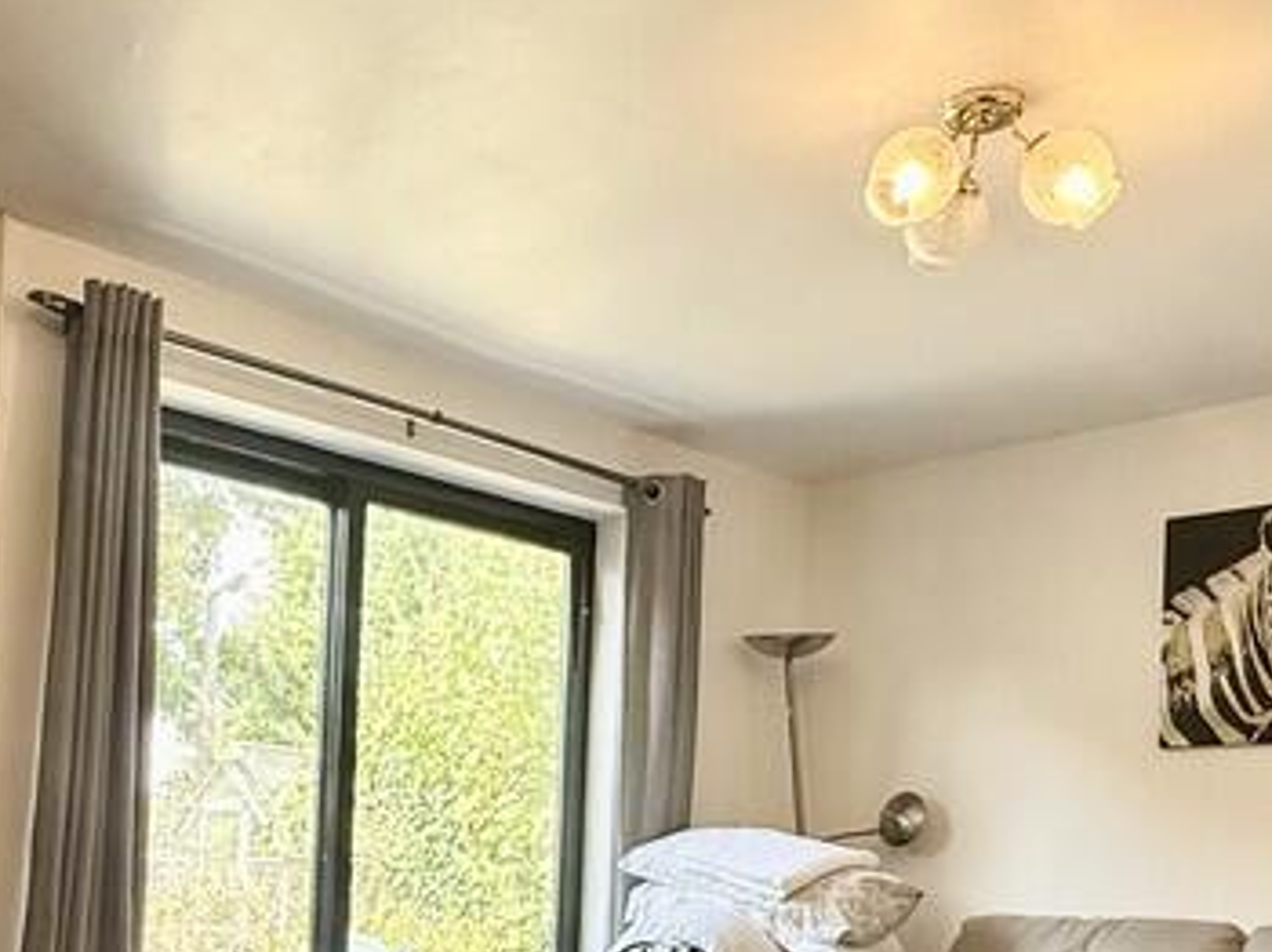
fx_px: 1506
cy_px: 858
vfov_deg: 33.3
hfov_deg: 45.2
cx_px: 443
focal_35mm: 41
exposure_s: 1/99
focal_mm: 2.22
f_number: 2.2
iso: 64
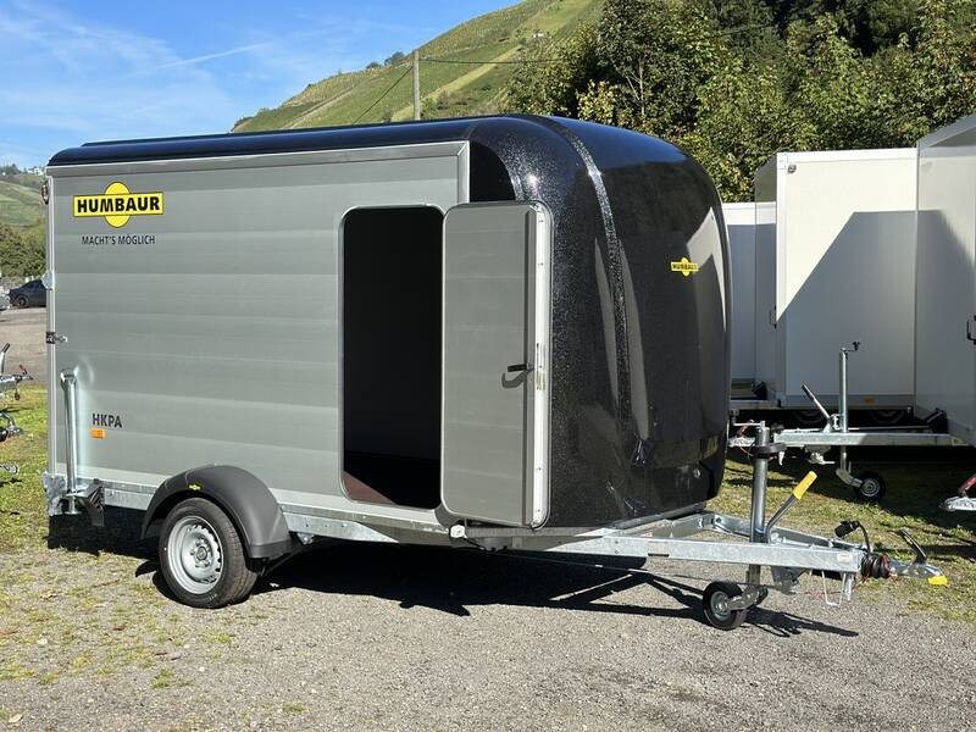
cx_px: 488
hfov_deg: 39.7
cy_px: 366
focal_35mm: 48
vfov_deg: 30.3
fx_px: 1353
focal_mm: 6.86
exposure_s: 1/3367
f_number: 1.78
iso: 100
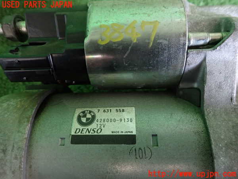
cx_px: 119
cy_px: 90
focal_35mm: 25
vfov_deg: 54.9
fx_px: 172
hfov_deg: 69.4
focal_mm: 4.5
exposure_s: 1/30
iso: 320
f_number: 2
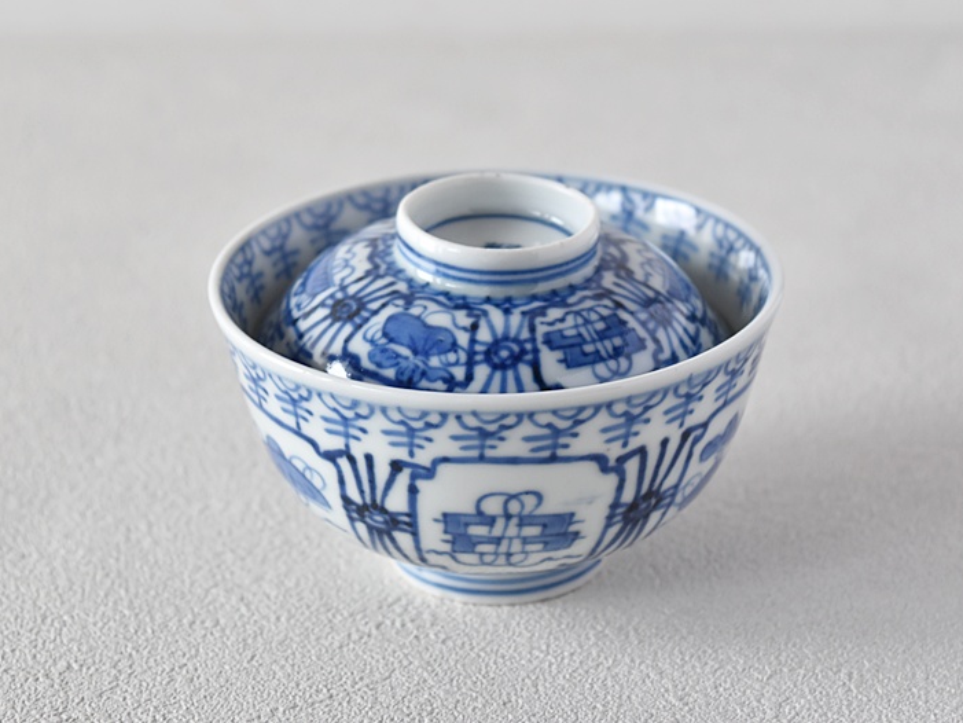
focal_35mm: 91
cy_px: 358
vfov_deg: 16.3
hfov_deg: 21.6
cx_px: 500
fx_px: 2519
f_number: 5.6
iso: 800
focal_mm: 55
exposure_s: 1/15
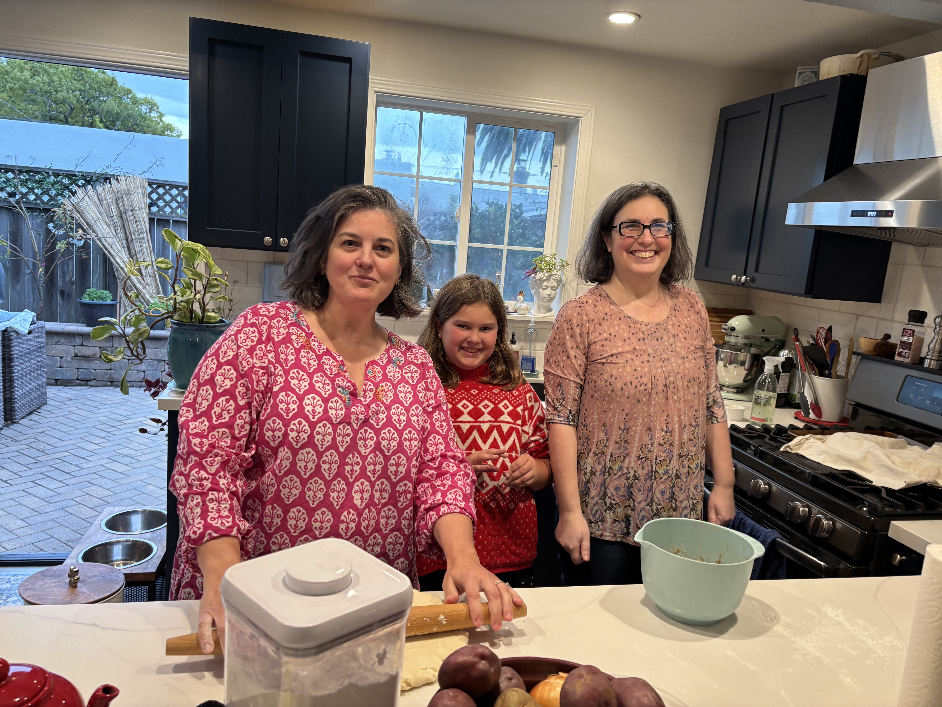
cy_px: 354
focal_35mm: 26
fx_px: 708
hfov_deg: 67.3
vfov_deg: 53.1
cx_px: 471
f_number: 1.6
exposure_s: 1/61
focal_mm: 5.96
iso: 125
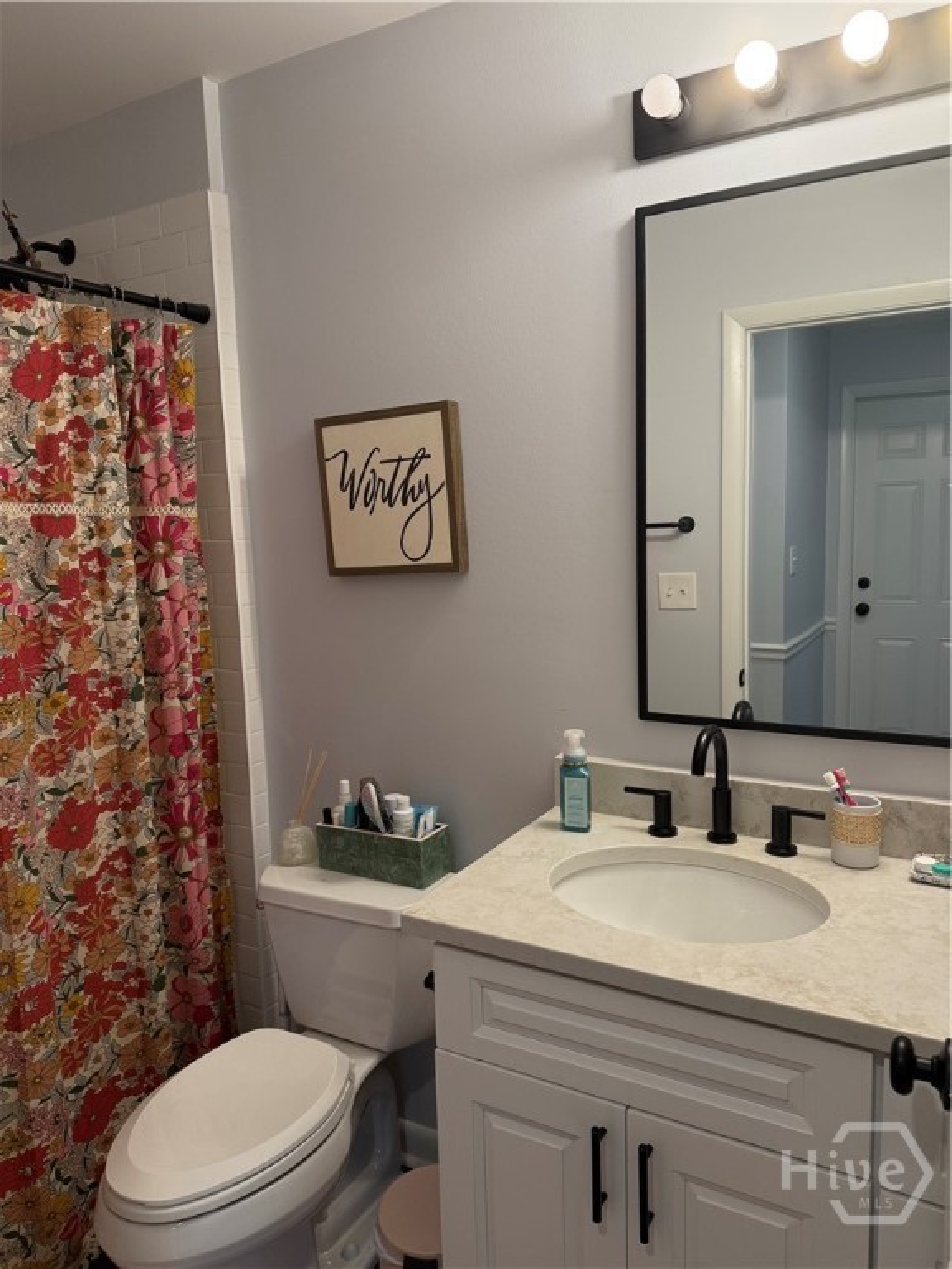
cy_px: 634
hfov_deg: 56.8
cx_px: 476
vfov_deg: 71.6
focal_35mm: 24
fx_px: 880
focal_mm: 6.76
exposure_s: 1/120
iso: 160
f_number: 1.78
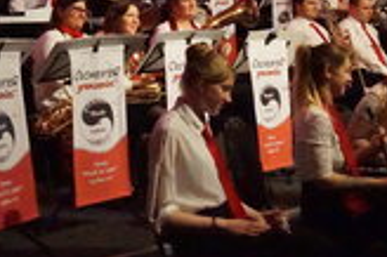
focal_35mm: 84
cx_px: 87
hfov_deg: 23.8
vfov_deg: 15.9
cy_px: 2
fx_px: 904
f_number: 11
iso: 16000
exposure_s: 1/200
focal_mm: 23
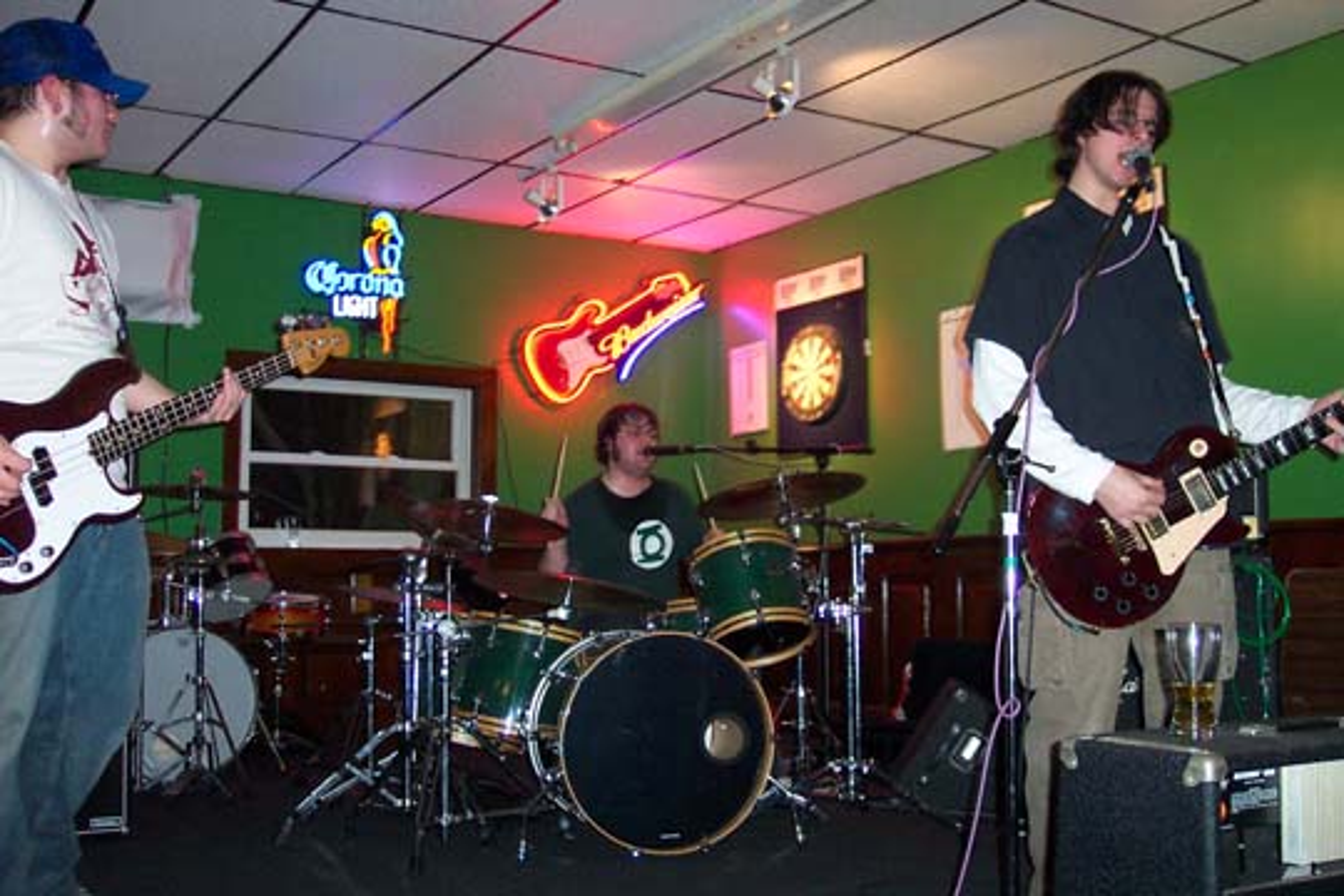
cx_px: 672
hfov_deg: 50.7
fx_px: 1419
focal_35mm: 38
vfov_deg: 35.1
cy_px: 448
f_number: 2.8
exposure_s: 1/30
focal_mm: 8
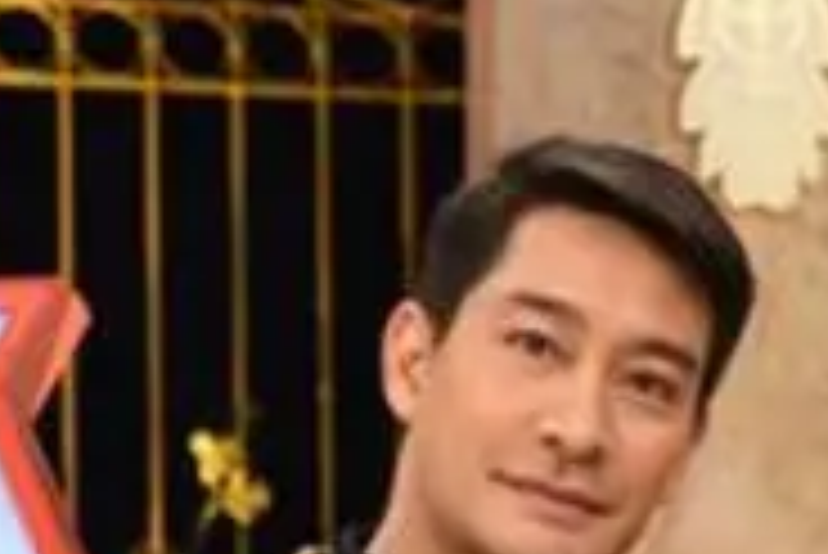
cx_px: 1089
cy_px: 968
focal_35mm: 212
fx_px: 4880
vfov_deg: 6.4
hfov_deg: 9.5
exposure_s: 1/320
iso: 800
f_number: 3.5
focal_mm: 50
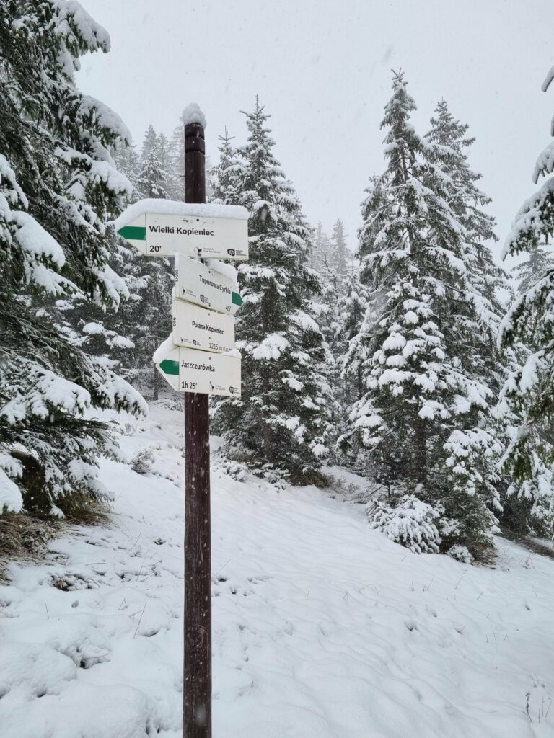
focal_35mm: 26
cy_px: 369
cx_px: 277
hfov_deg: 53.1
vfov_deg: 67.3
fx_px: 555
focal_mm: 5.4
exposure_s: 1/295
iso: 50
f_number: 1.8
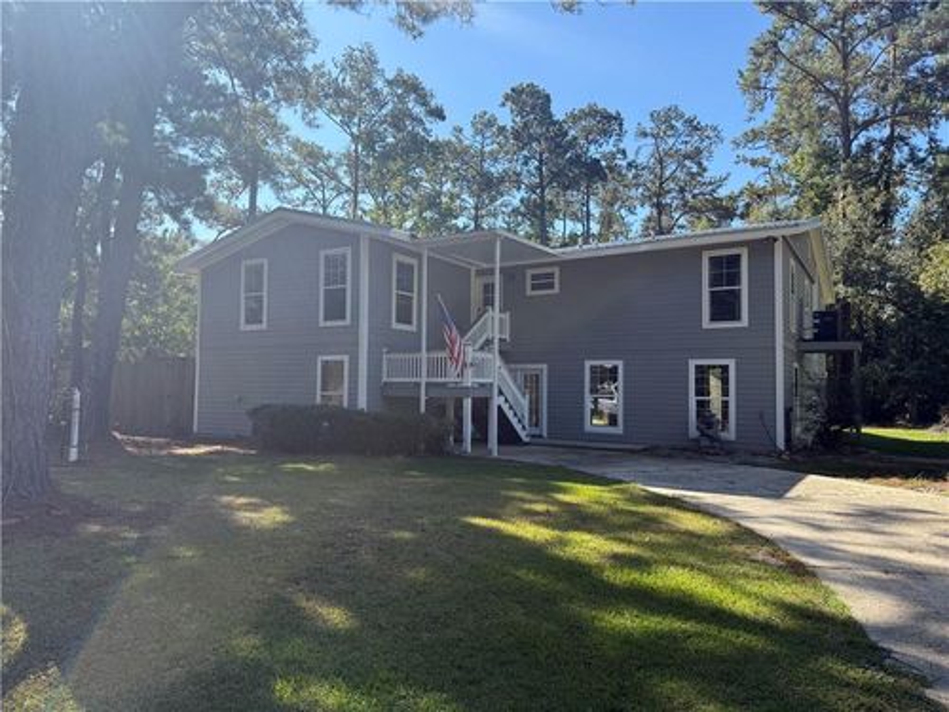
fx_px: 658
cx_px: 474
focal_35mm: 24
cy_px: 356
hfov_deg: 71.6
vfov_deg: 56.8
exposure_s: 1/1812
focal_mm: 6.76
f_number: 1.78
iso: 100
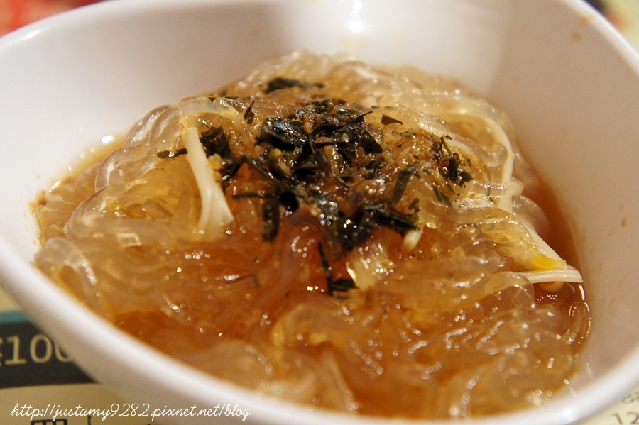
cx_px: 320
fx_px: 1251
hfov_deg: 28.7
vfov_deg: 19.3
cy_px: 212
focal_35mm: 70
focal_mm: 47
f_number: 5
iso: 1000
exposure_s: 1/80
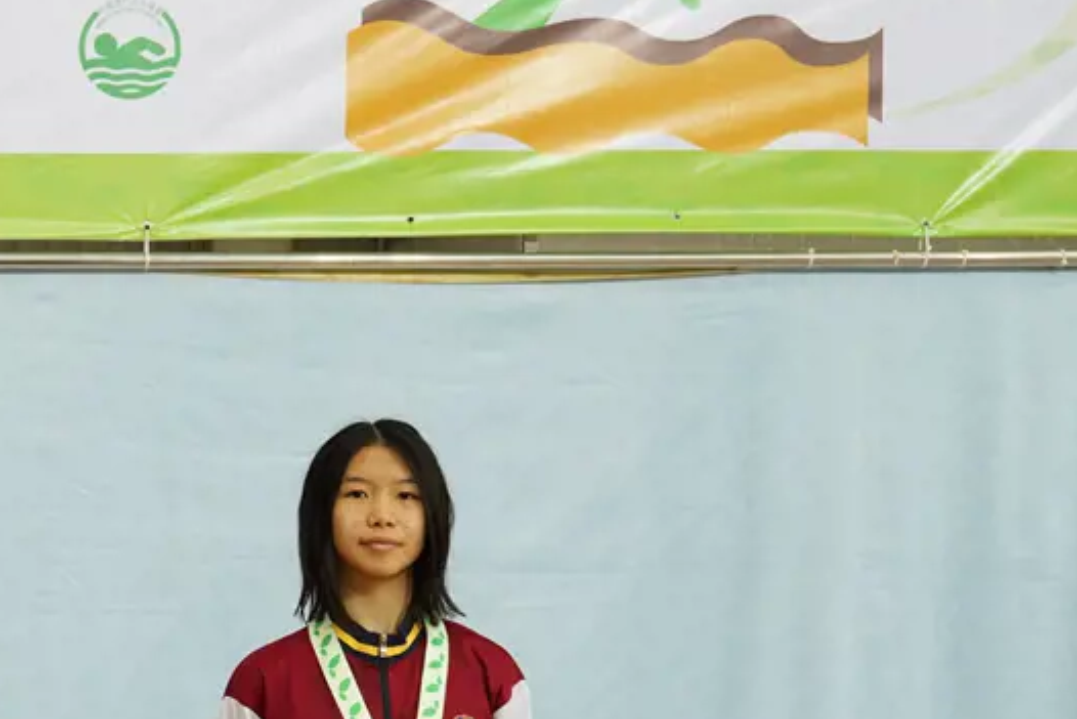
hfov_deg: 17.4
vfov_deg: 12.5
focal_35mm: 108
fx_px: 3243
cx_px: -430
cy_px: 766
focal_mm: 31.7
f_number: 5.6
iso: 1600
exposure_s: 1/250
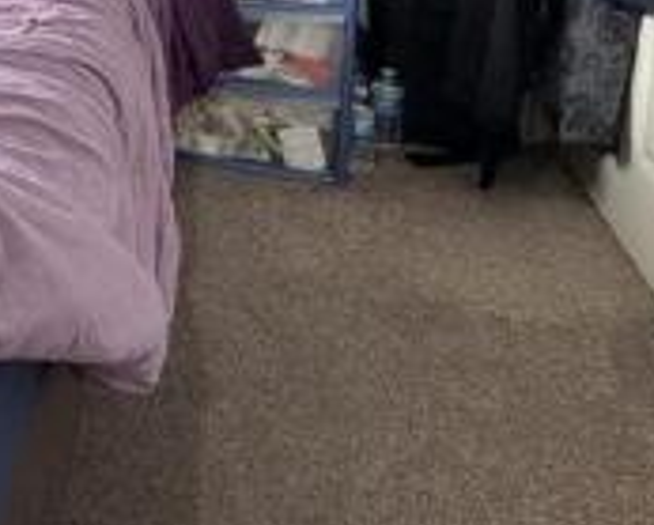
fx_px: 892
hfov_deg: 32.3
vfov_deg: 27.4
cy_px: -161
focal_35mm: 46
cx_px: -157
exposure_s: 1/76
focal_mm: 2.22
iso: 320
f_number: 2.2
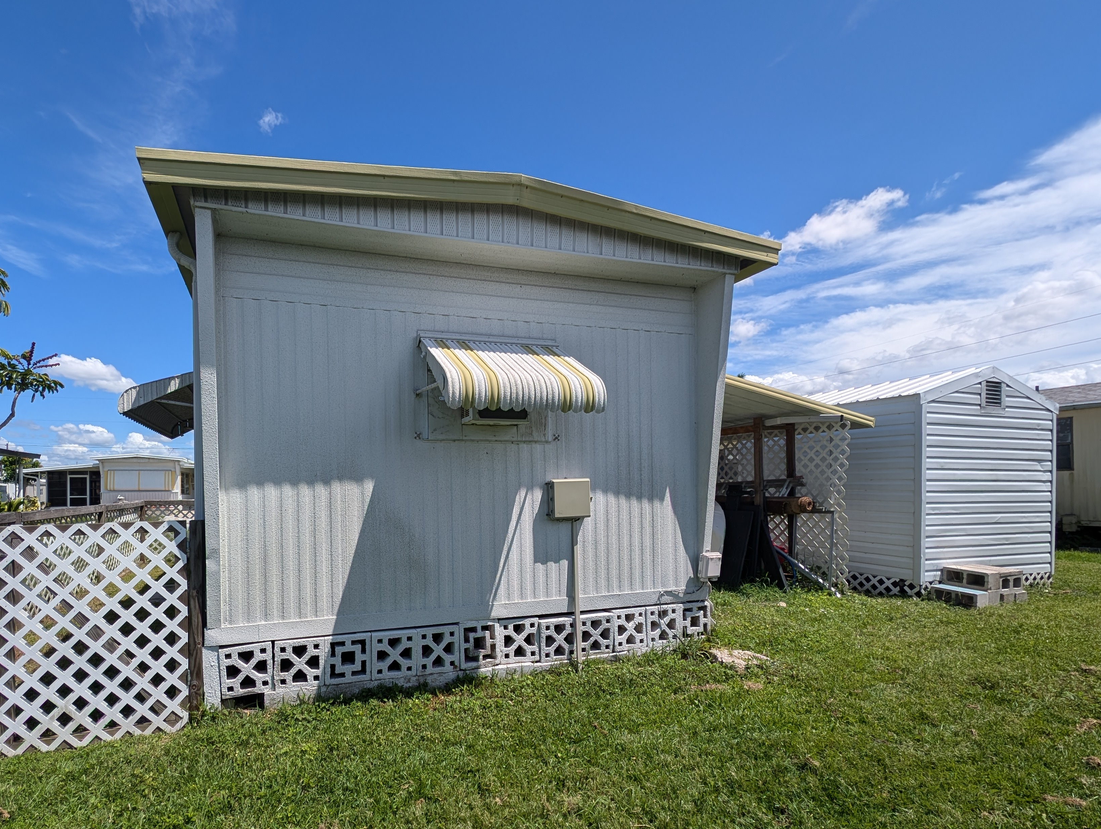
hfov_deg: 96.5
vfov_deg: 81.2
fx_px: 478
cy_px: 485
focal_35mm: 15
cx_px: 428
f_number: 1.95
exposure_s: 1/2179
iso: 38
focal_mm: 2.23
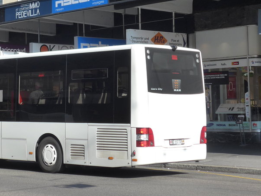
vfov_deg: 15.0
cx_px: 79
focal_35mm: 98
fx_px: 739
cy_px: 35
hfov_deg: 19.9
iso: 125
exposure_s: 1/800
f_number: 3.2
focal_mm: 10.1
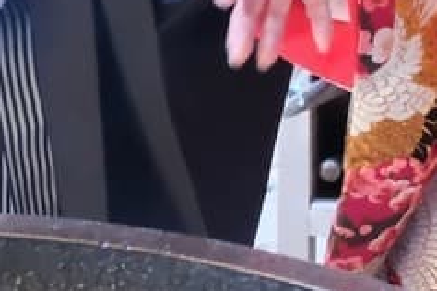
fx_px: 2209
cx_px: 24
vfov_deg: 7.3
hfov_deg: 11.2
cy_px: -291
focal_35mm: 182
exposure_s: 1/40
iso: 3200
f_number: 4
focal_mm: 20
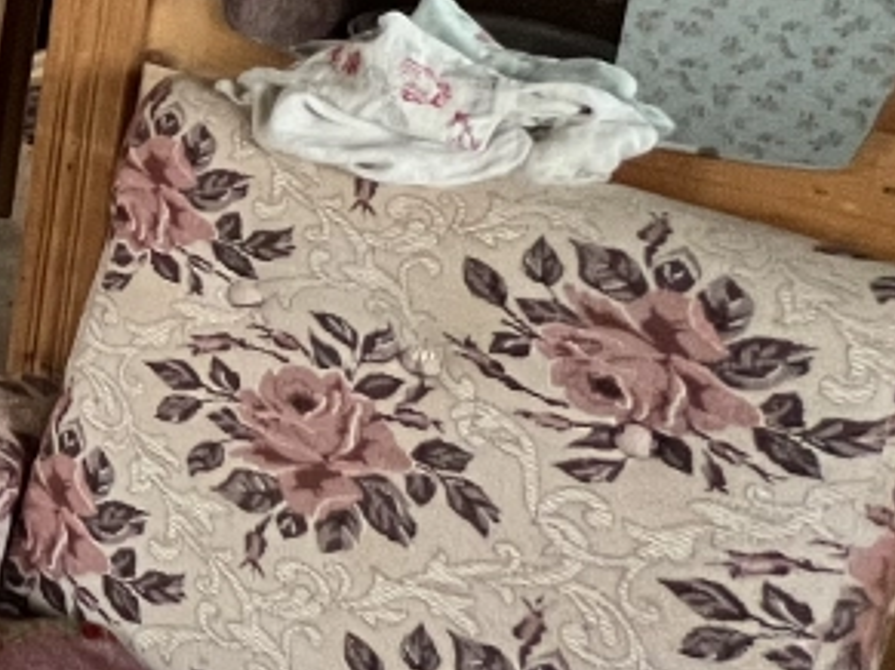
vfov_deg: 23.3
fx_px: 1447
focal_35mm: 56
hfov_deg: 18.3
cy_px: -186
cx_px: -975
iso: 200
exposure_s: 1/99
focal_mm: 1.57
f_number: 1.8
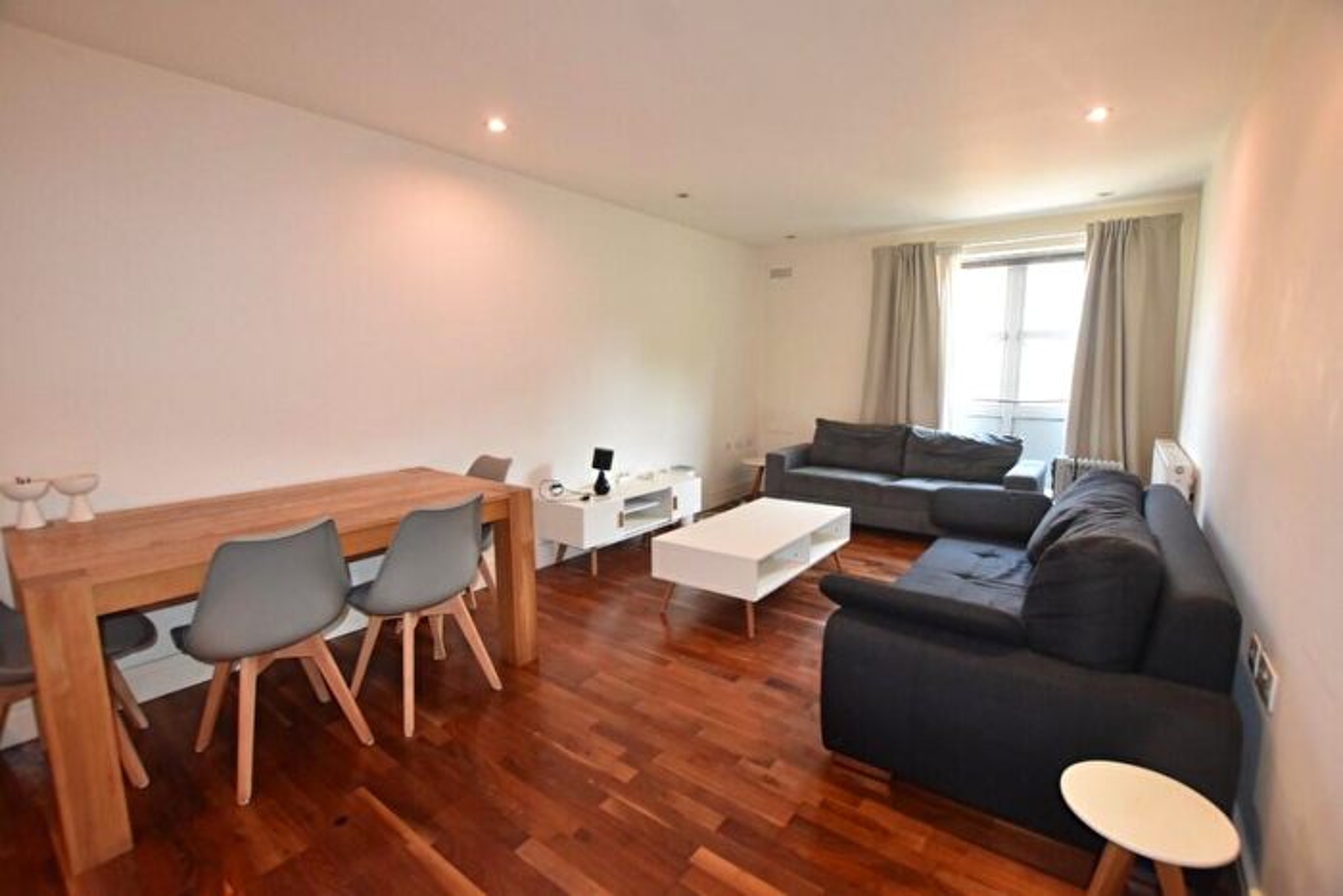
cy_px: 448
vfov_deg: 77.4
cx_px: 672
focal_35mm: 15
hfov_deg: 100.4
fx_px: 560
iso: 1400
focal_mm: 10
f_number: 5
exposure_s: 1/60
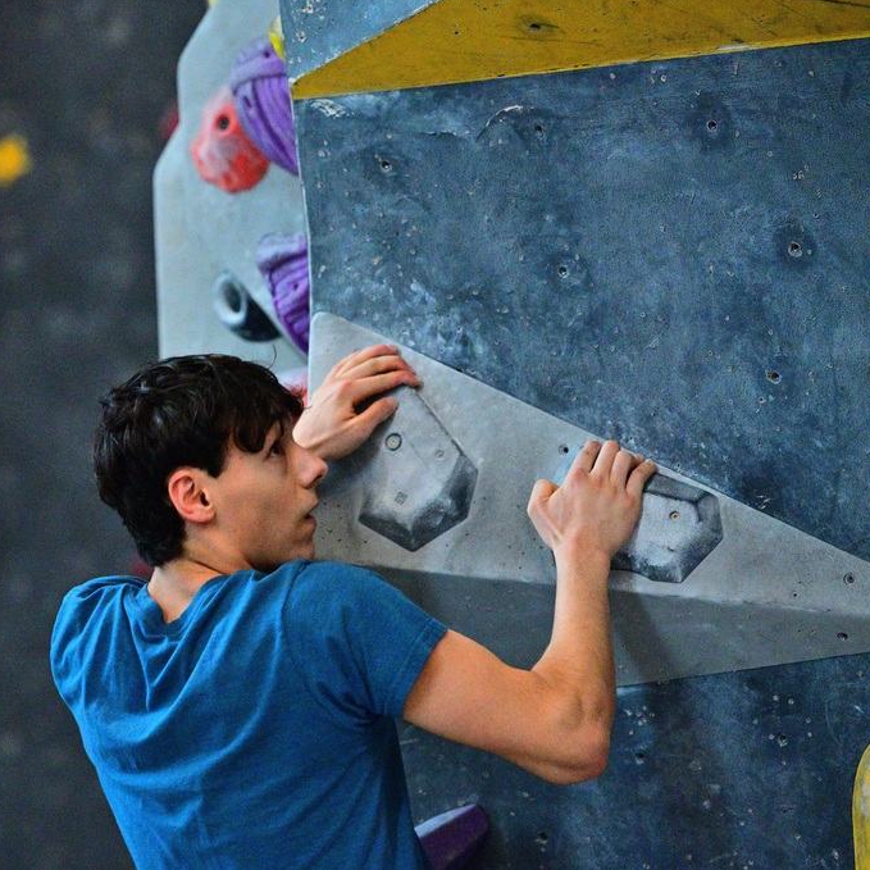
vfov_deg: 9.4
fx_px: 5289
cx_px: 352
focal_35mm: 186
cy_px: 434
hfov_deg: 9.4
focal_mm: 145
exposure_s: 1/640
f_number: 3.5
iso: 10000
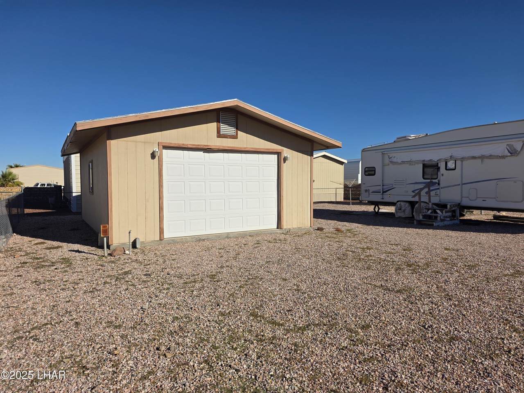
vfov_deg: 58.9
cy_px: 196
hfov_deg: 73.9
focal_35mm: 23
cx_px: 262
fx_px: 348
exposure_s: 1/7944
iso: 50
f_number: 1.7
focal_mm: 6.25
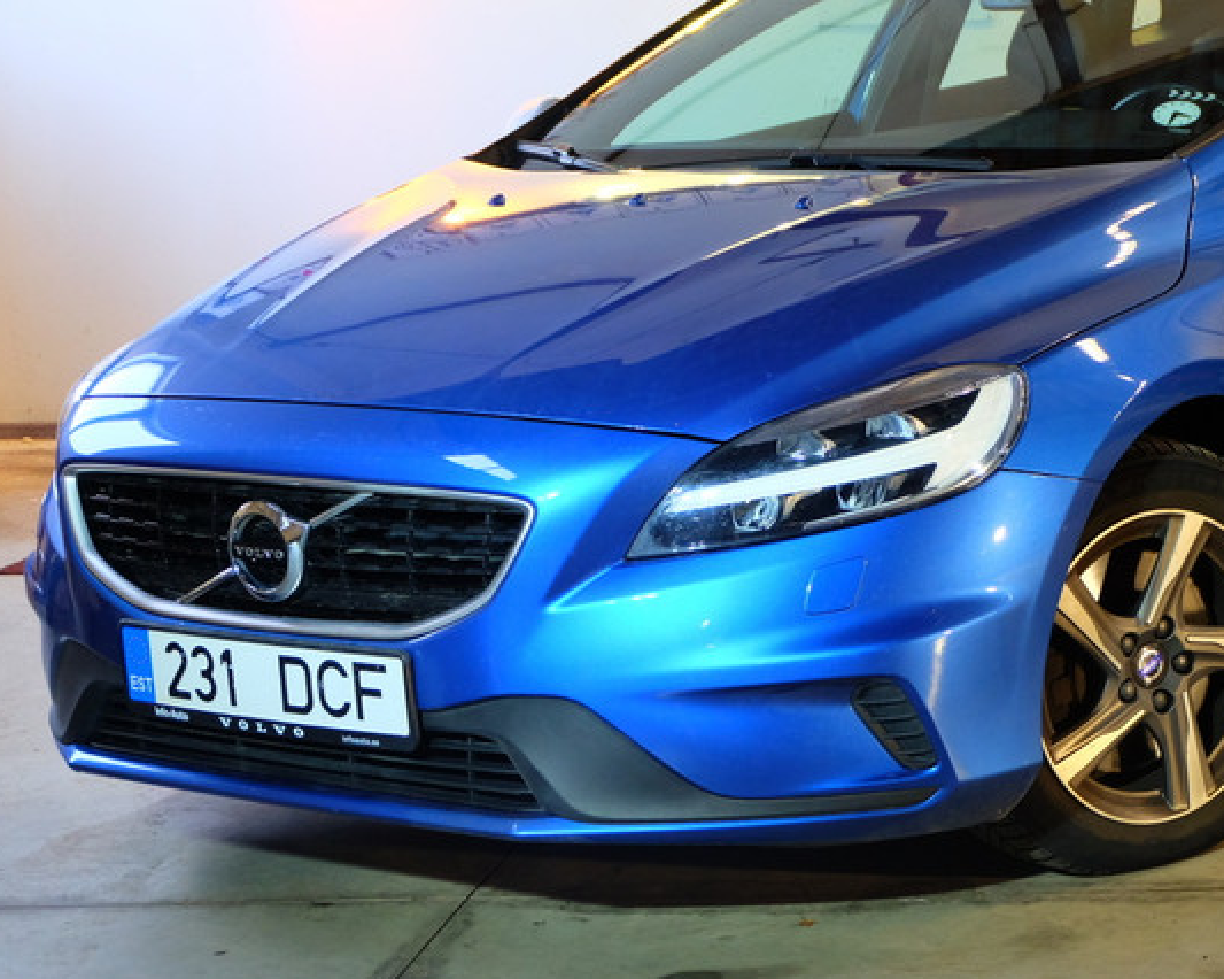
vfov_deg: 18.1
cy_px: 431
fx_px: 3078
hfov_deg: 22.2
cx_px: 999
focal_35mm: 85
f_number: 5
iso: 800
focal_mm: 34
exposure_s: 1/27
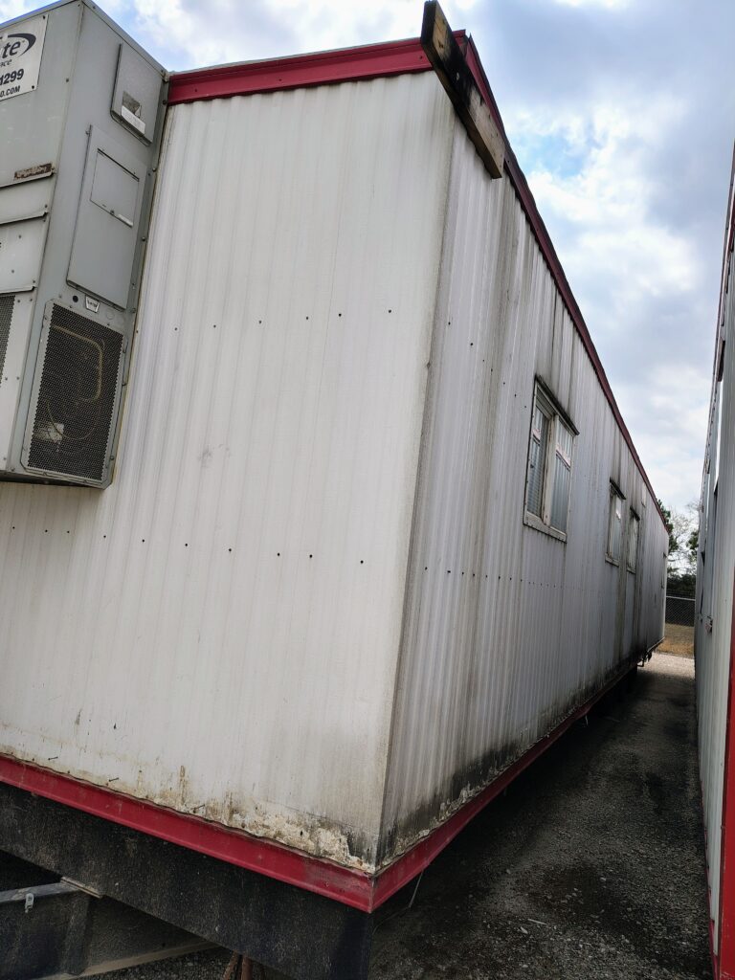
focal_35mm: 24
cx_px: 368
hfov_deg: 56.8
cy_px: 490
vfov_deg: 71.6
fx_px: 679
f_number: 1.8
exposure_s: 1/1320
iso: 100
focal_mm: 5.56
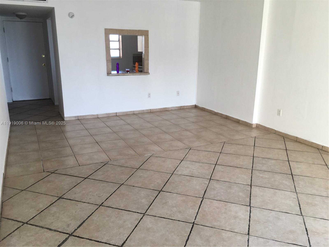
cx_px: 164
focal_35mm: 29
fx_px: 276
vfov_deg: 48.2
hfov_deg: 61.7
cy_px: 124
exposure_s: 1/60
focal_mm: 4.15
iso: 32
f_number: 2.2
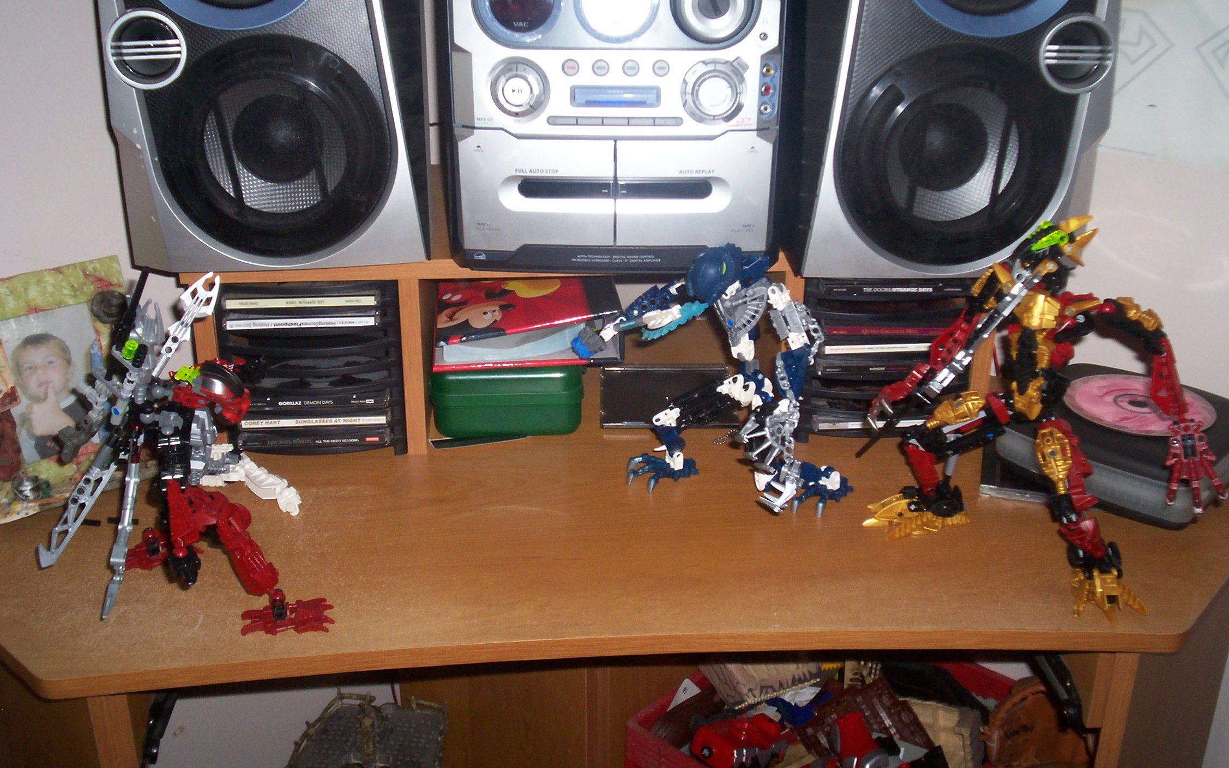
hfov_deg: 50.4
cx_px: 625
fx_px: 1306
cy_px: 326
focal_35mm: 39
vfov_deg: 32.7
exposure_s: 1/64
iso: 140
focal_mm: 5.9
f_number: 4.5
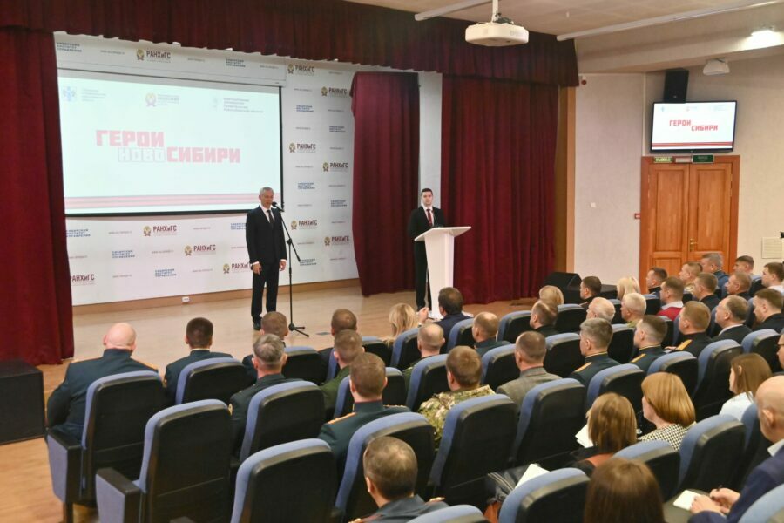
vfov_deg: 35.1
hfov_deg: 50.7
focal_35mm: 38
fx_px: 827
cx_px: 392
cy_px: 262
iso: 8000
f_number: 8
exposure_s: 1/160
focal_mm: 38
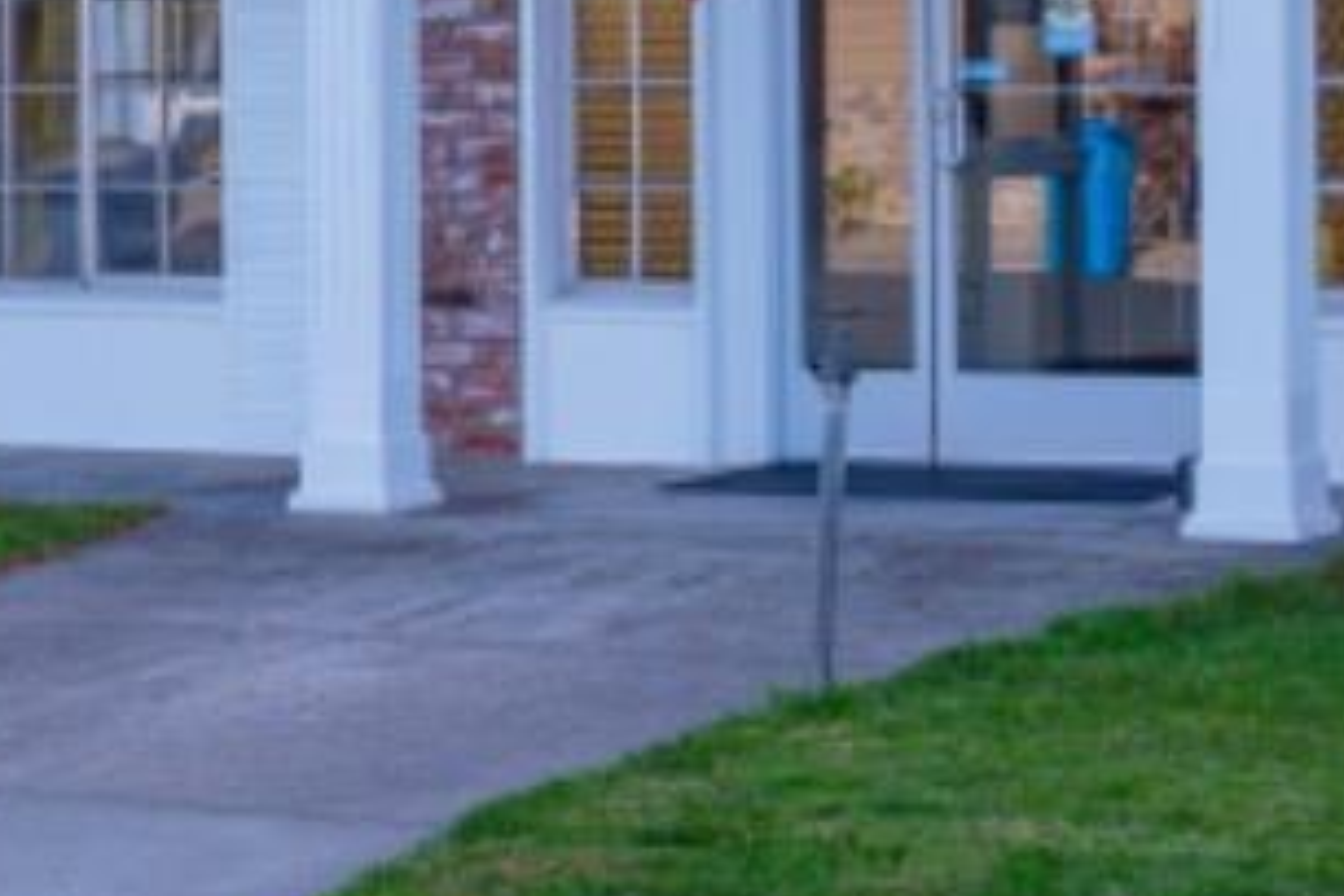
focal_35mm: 147
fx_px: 5488
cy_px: -4
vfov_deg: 9.3
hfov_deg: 14.0
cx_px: 632
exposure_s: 1/100
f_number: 8
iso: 100
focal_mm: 30
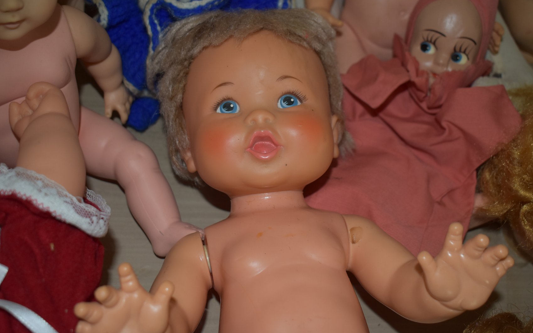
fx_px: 690
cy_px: 165
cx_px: 267
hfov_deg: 42.2
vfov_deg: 27.1
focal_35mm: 48
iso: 400
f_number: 4.2
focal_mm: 31
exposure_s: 1/60
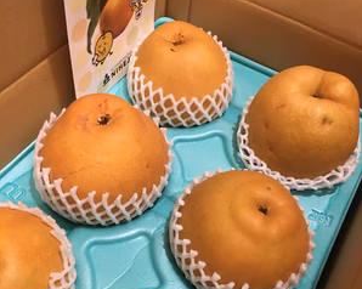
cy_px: 191
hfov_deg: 48.0
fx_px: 407
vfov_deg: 38.7
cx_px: 181
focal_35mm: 38
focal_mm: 4.15
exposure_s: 1/30
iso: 200
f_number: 2.2
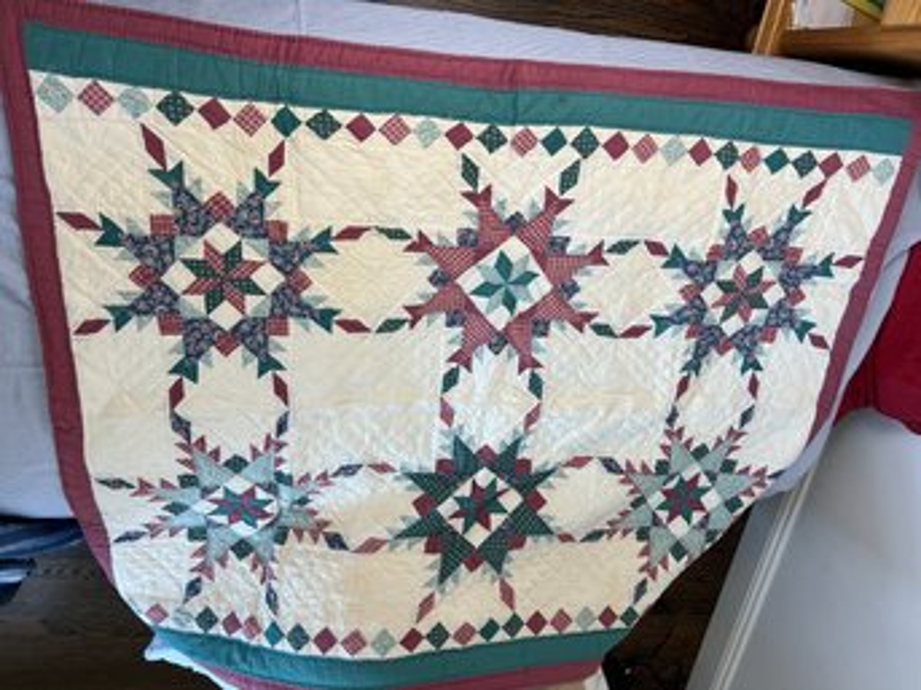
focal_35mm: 26
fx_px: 692
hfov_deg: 67.3
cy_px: 345
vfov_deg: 53.0
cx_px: 460
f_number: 1.5
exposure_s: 1/60
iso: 64
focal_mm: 5.7
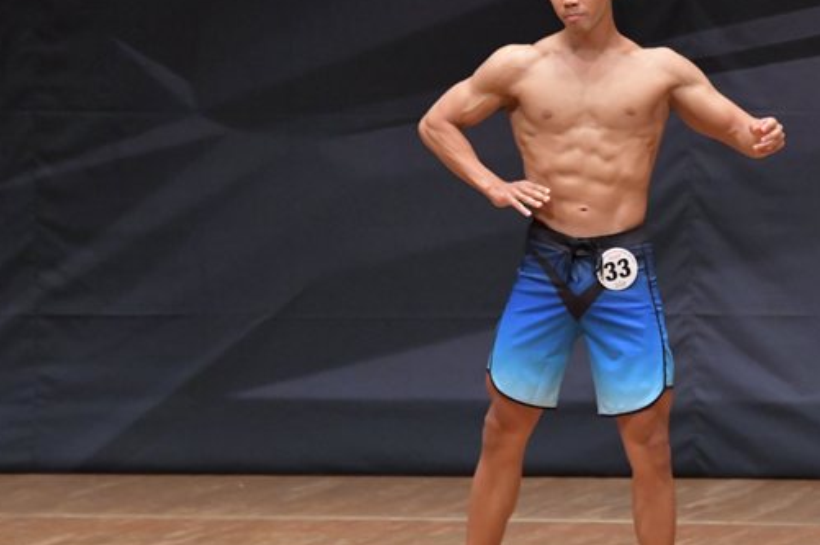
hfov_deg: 4.7
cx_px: 518
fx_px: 10035
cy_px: 254
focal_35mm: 441
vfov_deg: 3.1
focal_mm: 190
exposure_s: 1/400
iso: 6400
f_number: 5.6
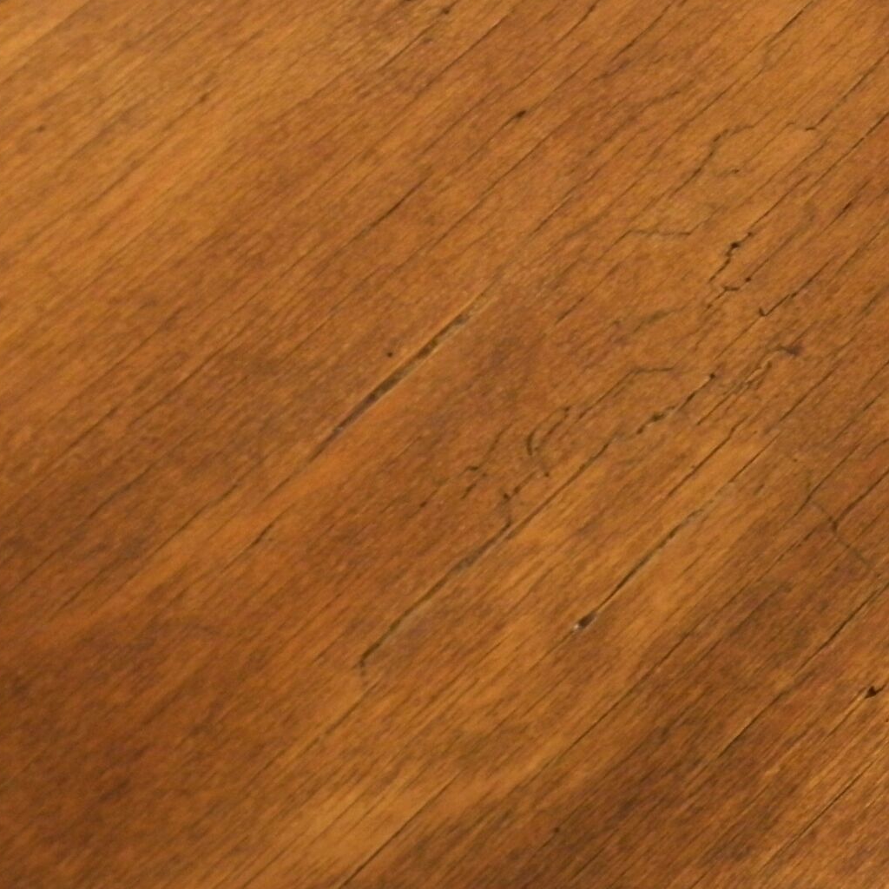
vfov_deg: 20.6
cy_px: 306
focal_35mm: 84
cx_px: 945
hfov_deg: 19.9
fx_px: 2441
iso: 250
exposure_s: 1/8
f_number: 3.7
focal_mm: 6.8
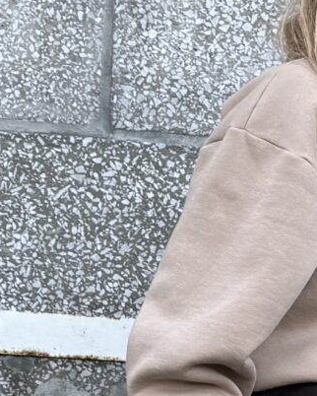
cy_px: 485
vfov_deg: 12.6
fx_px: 1746
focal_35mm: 149
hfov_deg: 9.3
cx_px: 744
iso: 50
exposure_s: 1/121
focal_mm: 6.76
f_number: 1.78
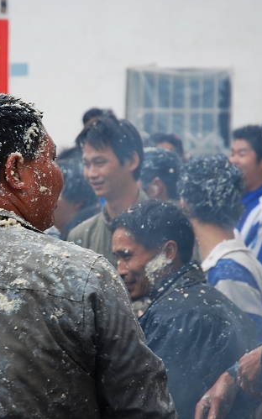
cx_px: 34
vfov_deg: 13.0
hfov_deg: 8.1
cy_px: 209
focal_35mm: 161
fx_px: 1839
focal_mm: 70
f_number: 4.5
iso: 100
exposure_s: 1/160
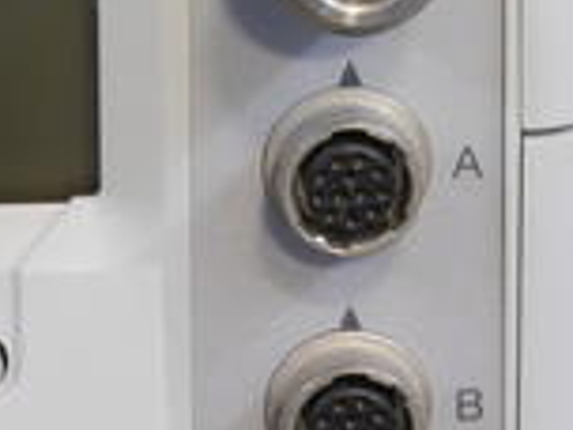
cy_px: 98
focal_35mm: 736
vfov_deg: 2.0
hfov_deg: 2.7
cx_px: 0
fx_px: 12183
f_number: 14
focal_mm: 140
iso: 400
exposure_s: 1/1.6
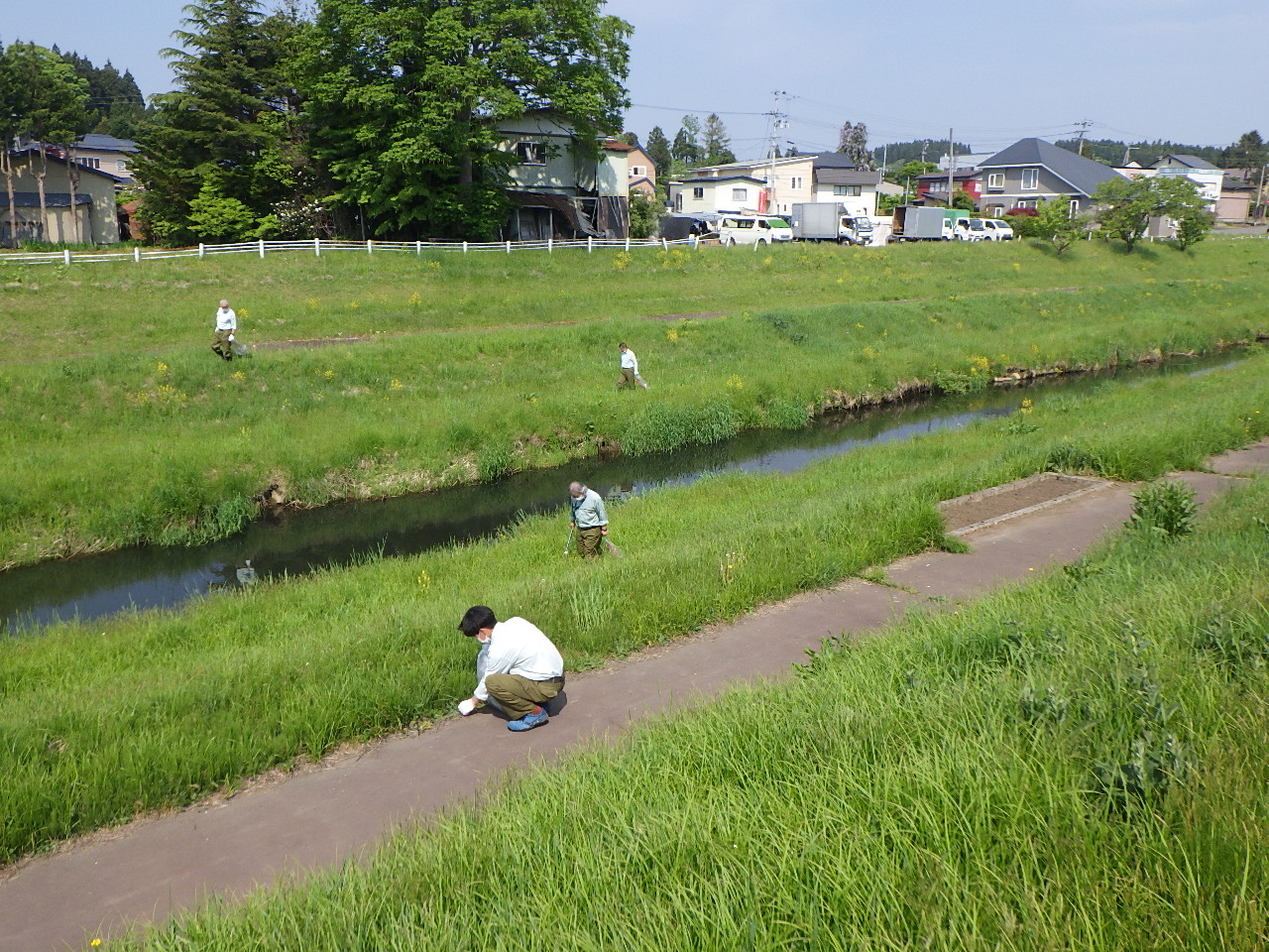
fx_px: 1026
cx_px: 634
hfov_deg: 63.4
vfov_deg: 49.7
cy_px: 476
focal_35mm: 28
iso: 125
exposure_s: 1/800
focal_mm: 5
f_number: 4.2
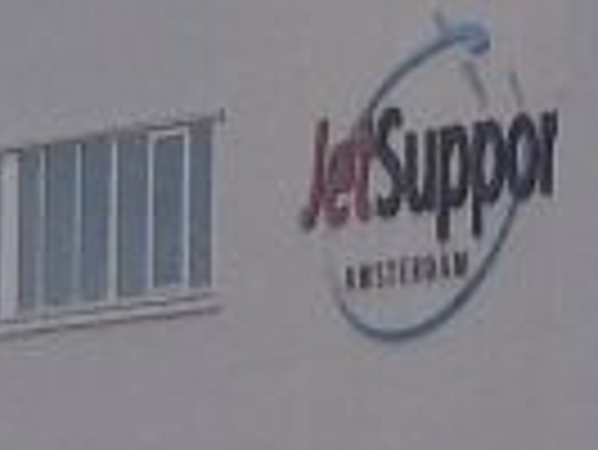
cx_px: -985
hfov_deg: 2.1
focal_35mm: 939
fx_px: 16236
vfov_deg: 1.6
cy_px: 720
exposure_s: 1/125
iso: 400
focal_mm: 21.8
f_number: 5.4
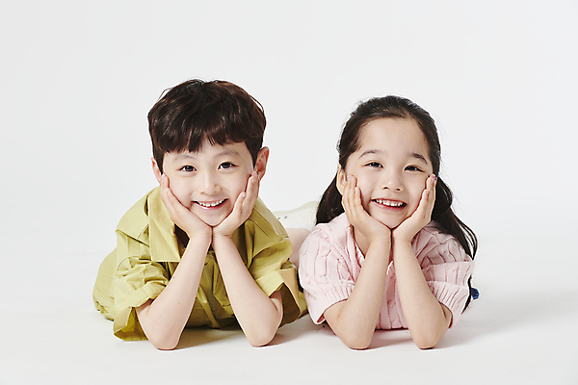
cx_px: 289
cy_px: 192
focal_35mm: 125
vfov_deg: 11.0
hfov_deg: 16.4
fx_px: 2007
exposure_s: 1/125
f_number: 11
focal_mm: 125
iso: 100
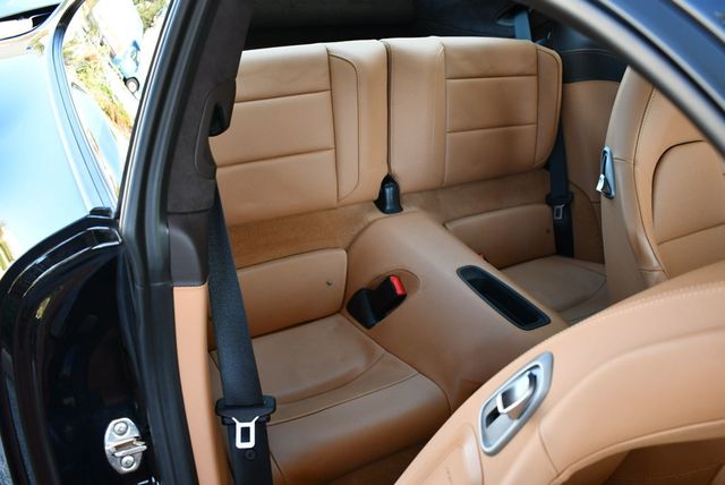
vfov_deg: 36.9
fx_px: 726
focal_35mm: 36
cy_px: 242
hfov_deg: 53.1
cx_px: 362
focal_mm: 18
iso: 640
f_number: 3.5
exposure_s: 1/250
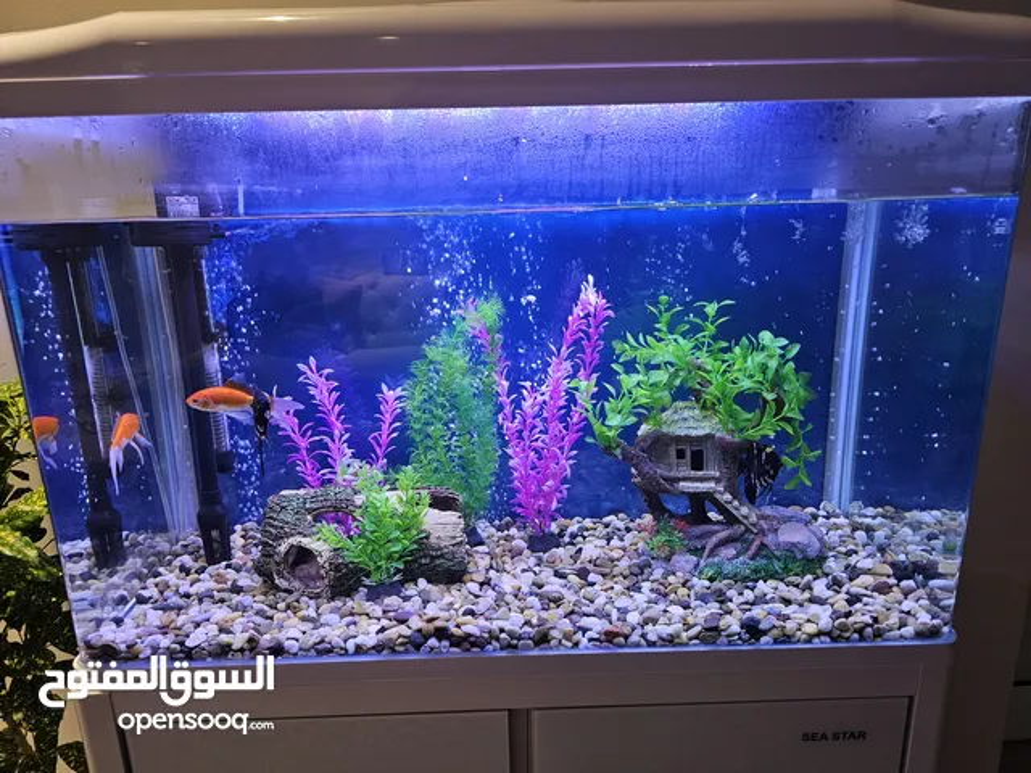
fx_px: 685
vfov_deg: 58.9
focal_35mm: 23
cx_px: 516
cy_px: 386
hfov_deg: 73.9
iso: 200
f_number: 1.7
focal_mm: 6.3
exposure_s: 1/100
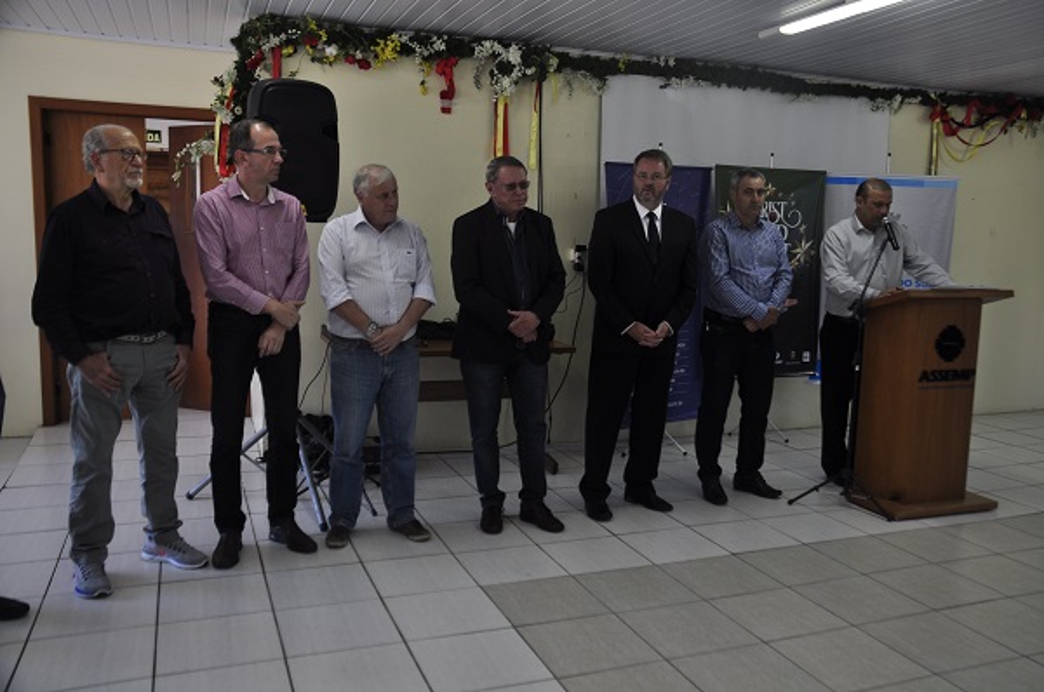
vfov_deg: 43.5
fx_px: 869
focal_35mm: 30
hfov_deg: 62.0
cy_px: 346
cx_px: 522
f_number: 3.5
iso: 200
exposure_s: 1/80
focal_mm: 20
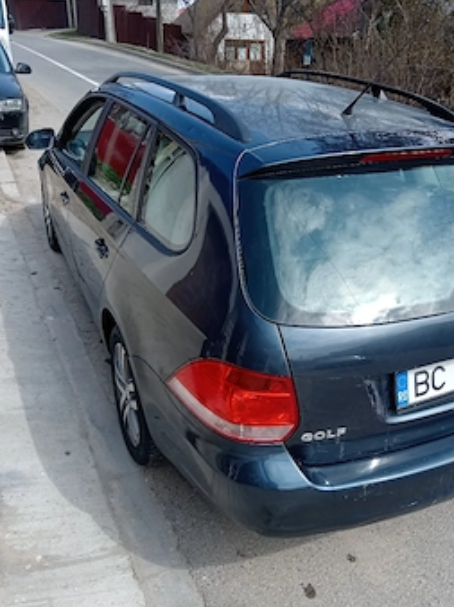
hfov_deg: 44.0
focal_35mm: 32
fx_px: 560
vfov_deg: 56.8
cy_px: 298
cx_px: 253
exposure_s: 1/417
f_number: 1.9
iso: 100
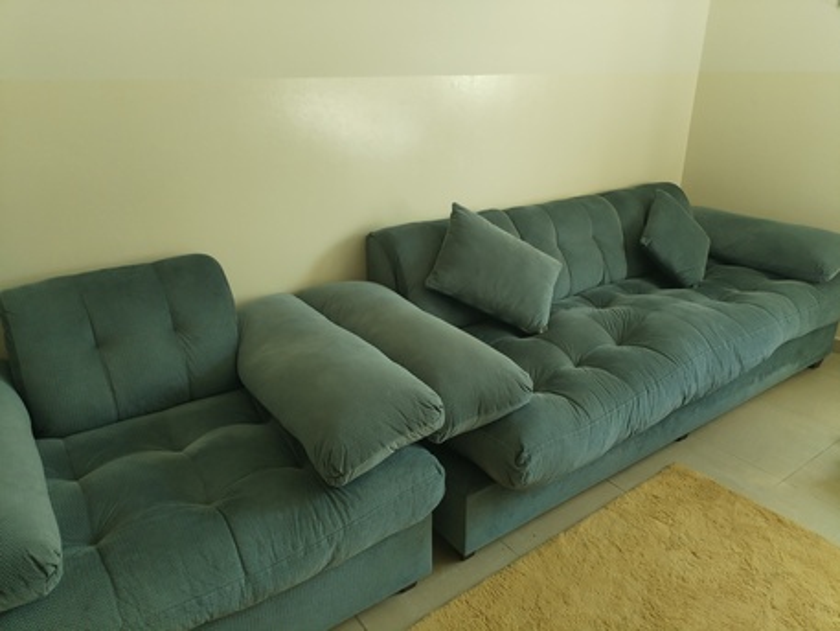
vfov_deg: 53.1
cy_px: 316
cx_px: 420
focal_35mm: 26
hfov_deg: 67.3
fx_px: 631
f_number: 1.8
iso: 387
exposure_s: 1/50
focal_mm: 4.75
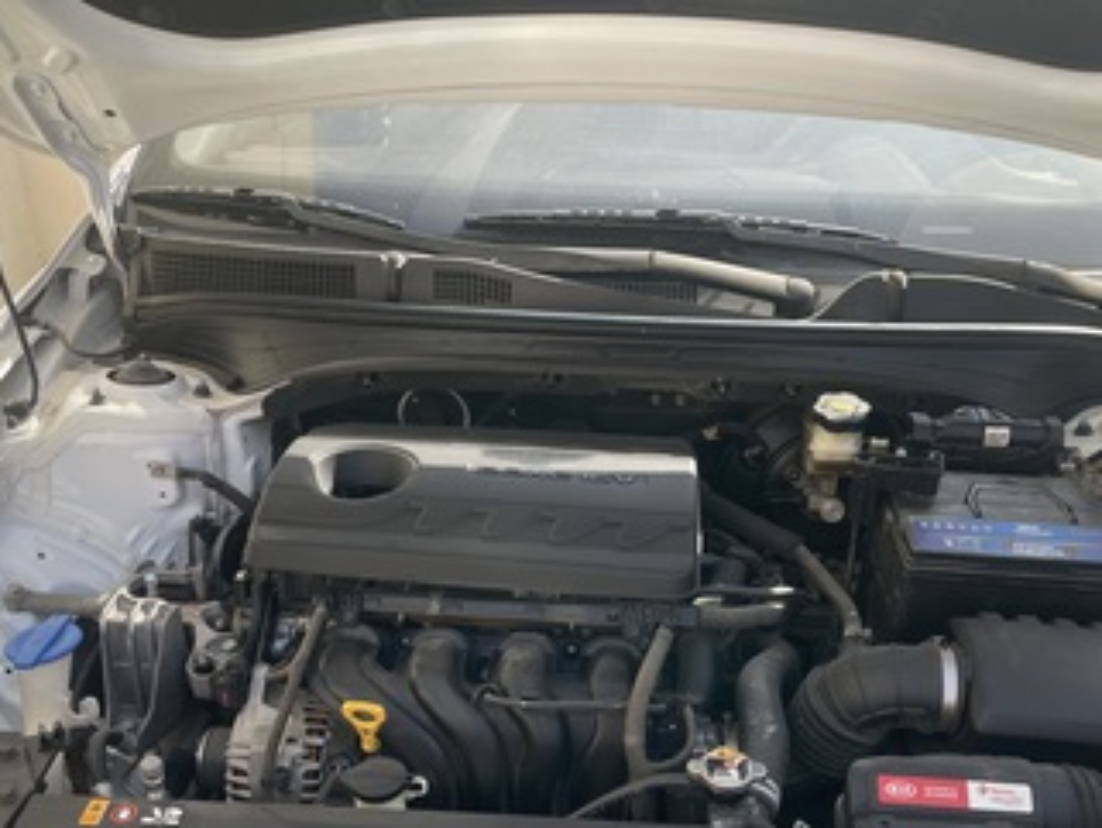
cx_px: 599
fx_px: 1178
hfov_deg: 50.1
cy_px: 555
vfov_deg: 38.2
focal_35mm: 37
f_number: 1.6
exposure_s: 1/932
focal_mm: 4.2
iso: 32
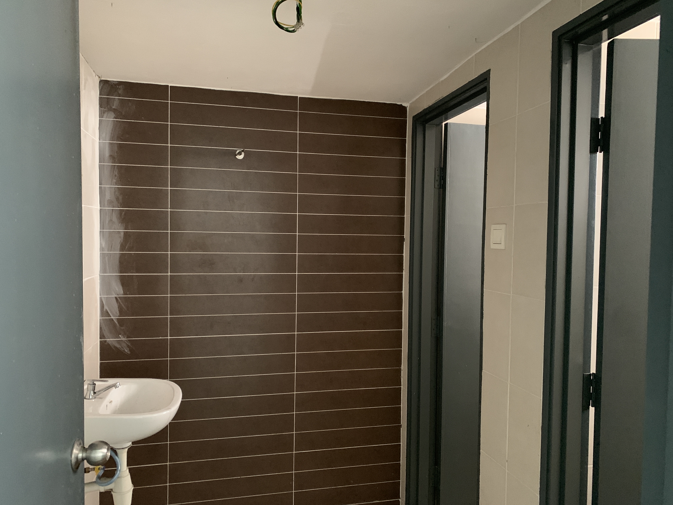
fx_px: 505
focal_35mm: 26
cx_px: 336
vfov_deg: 53.1
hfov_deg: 67.3
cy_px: 252
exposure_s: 1/26
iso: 800
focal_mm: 4.25
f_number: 1.8
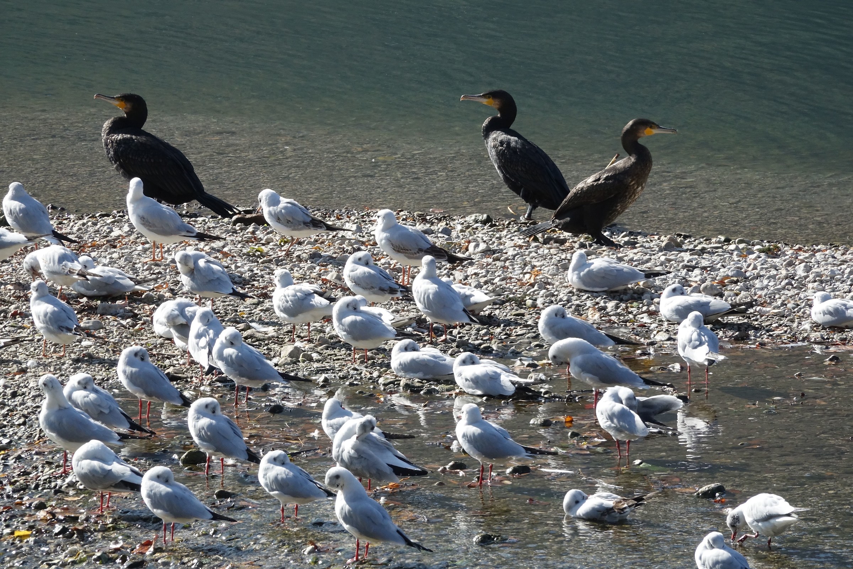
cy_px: 284
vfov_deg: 2.3
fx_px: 14216
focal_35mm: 600
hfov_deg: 3.4
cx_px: 426
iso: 500
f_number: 9
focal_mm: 220
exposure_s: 1/500
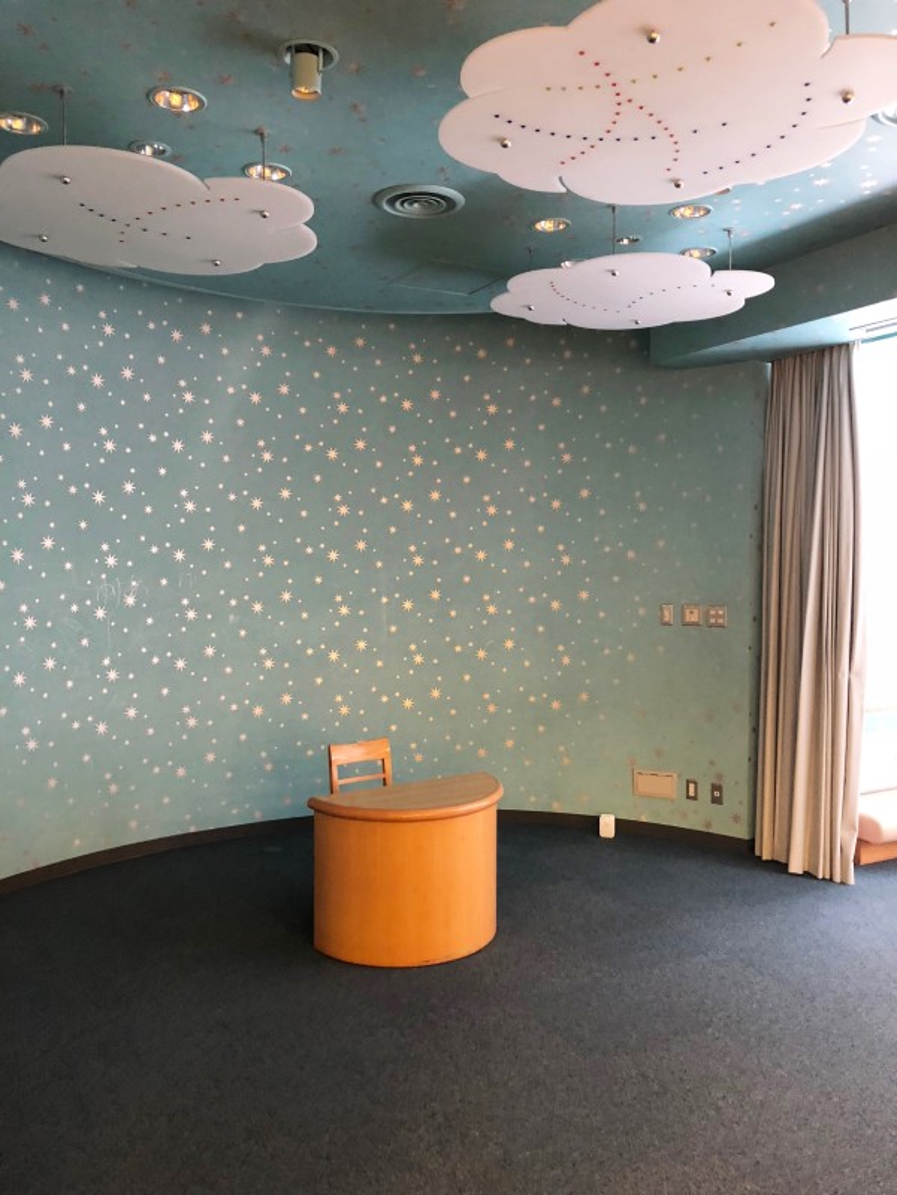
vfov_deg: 63.4
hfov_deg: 49.7
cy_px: 598
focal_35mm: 28
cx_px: 448
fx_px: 967
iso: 100
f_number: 1.8
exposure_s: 1/9
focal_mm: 3.99
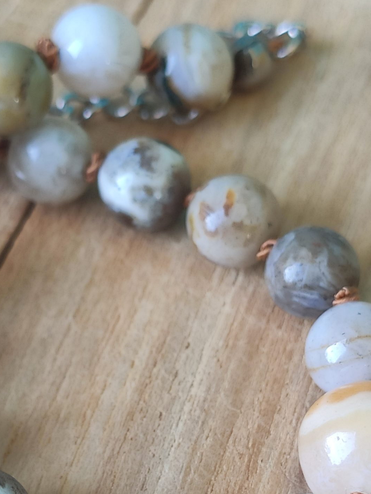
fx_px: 672
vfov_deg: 39.7
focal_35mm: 47
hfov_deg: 30.8
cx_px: 159
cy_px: 349
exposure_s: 1/50
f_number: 1.75
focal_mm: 4.77
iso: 146
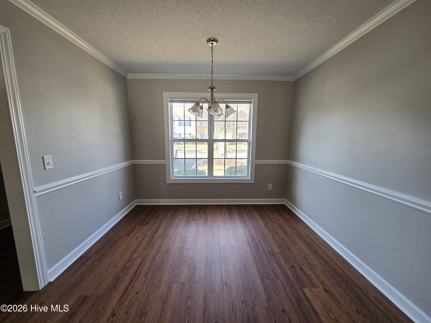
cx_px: 216
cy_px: 162
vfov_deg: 89.9
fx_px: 162
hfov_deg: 106.2
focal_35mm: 13
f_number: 2.2
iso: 64
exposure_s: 1/60
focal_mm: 2.2
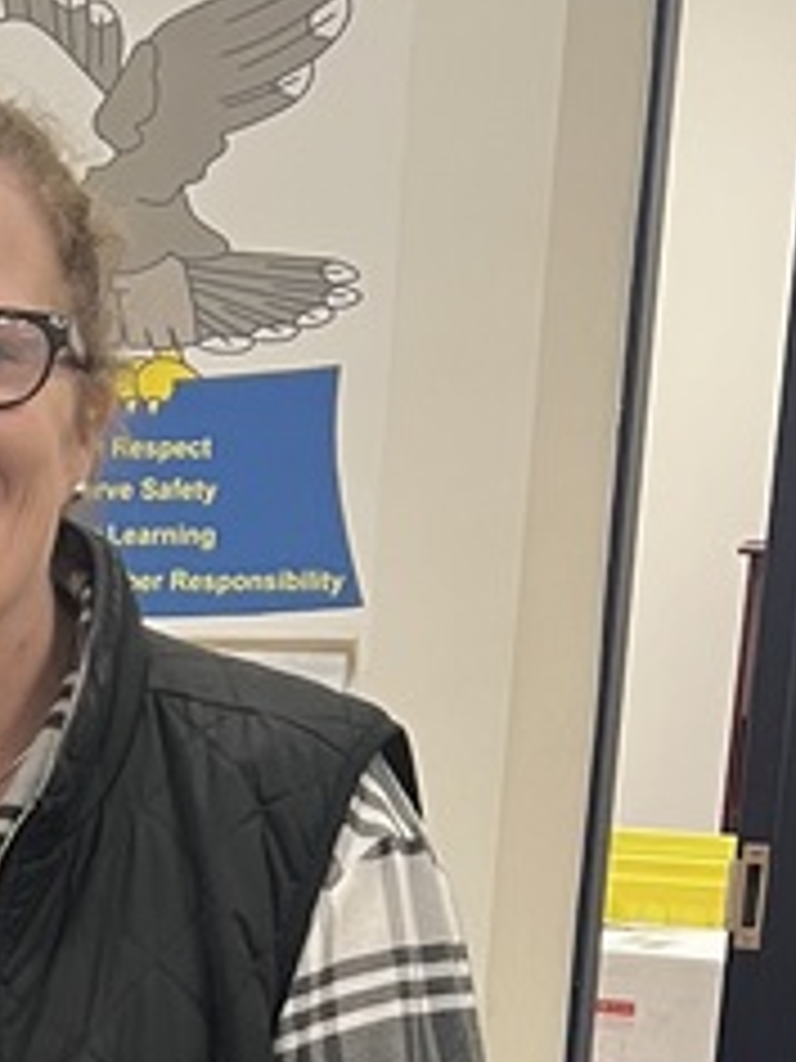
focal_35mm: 113
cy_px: 1521
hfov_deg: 12.5
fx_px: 3465
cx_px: -373
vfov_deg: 16.1
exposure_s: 1/60
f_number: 1.5
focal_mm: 5.7
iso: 200
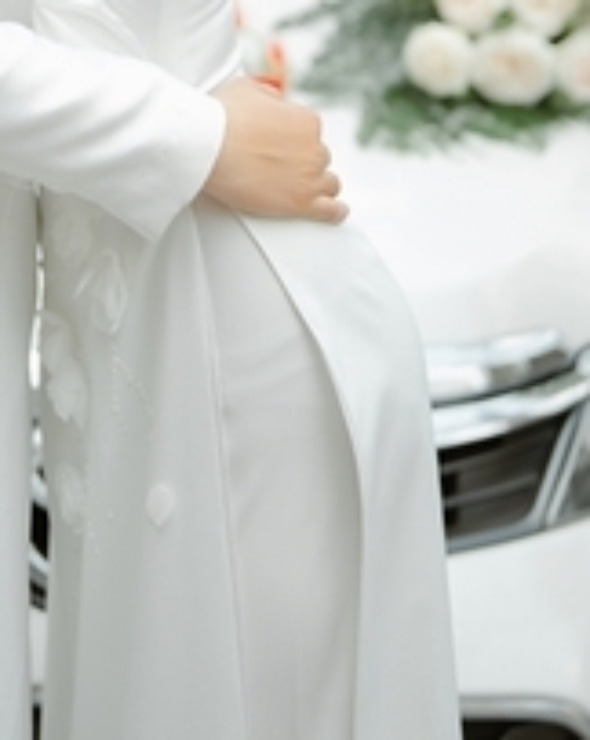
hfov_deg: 13.7
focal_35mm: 111
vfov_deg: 16.8
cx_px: 36
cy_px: -69
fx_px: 2426
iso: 100
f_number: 1.6
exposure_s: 1/640
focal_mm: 50
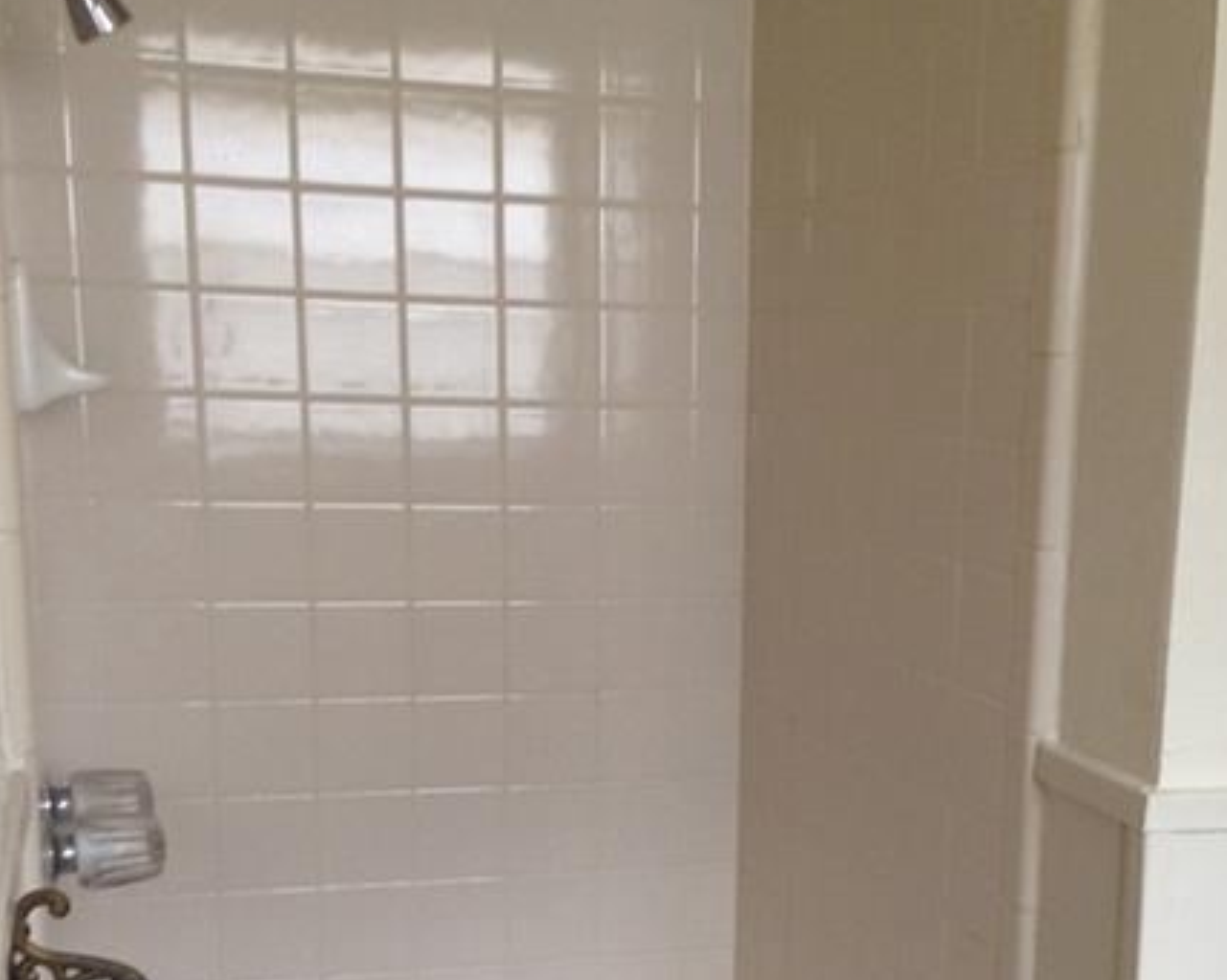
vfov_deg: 25.8
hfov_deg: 32.4
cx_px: 756
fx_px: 2105
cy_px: 782
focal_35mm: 58
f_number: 2.4
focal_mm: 4.12
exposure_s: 1/20
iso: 100
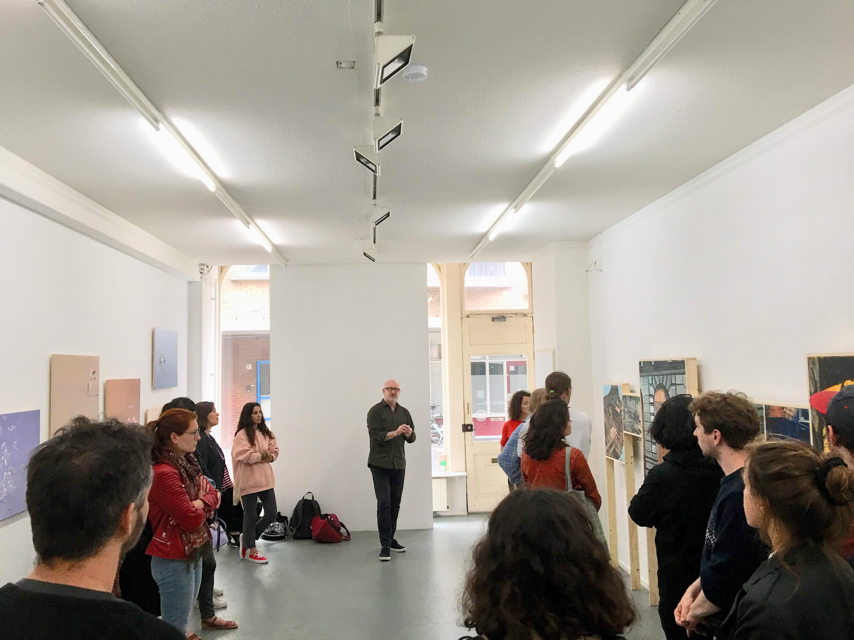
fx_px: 715
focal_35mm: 29
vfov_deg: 48.2
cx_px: 427
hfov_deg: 61.7
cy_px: 320
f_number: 2.2
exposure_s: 1/33
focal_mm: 4.15
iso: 40
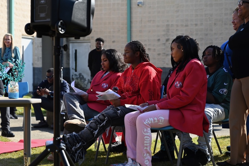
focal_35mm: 70
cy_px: 83
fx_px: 484
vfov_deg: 19.4
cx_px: 124
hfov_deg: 28.9
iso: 140
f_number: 5
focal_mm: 70
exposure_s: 1/400
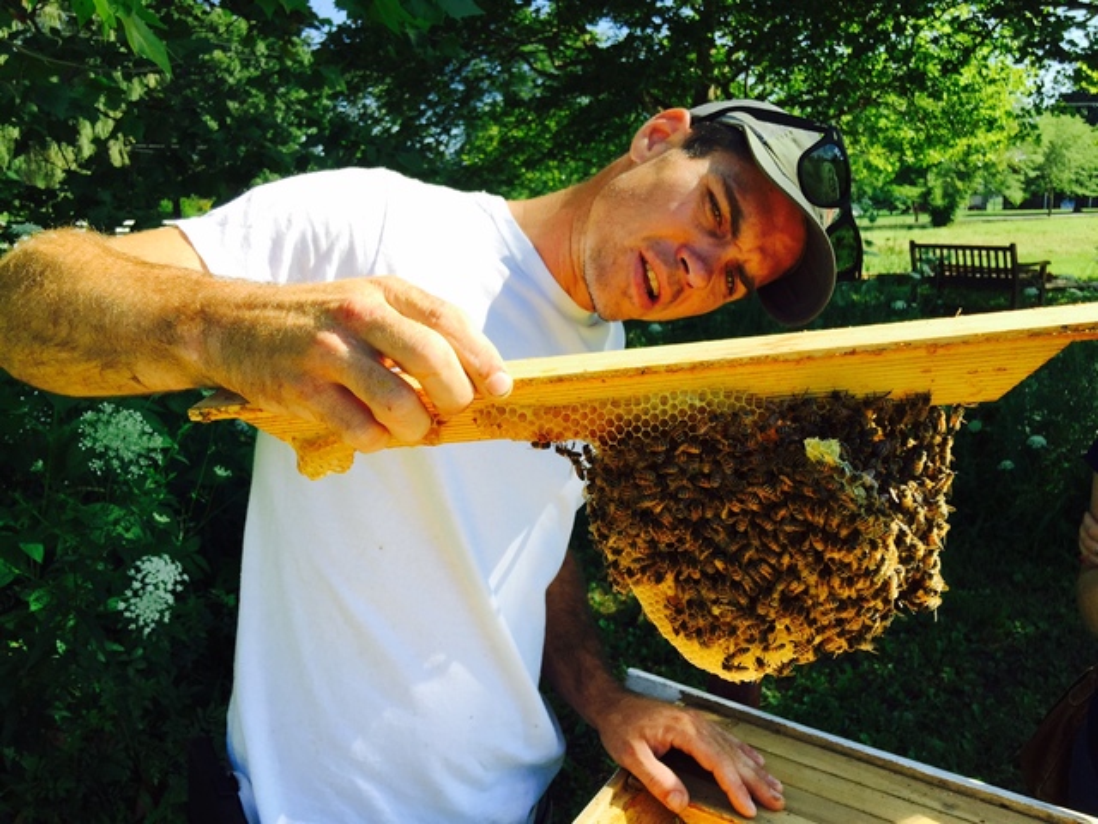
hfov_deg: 61.7
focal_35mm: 29
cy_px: 412
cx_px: 549
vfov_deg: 48.2
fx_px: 920
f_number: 2.2
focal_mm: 4.15
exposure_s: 1/807
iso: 32
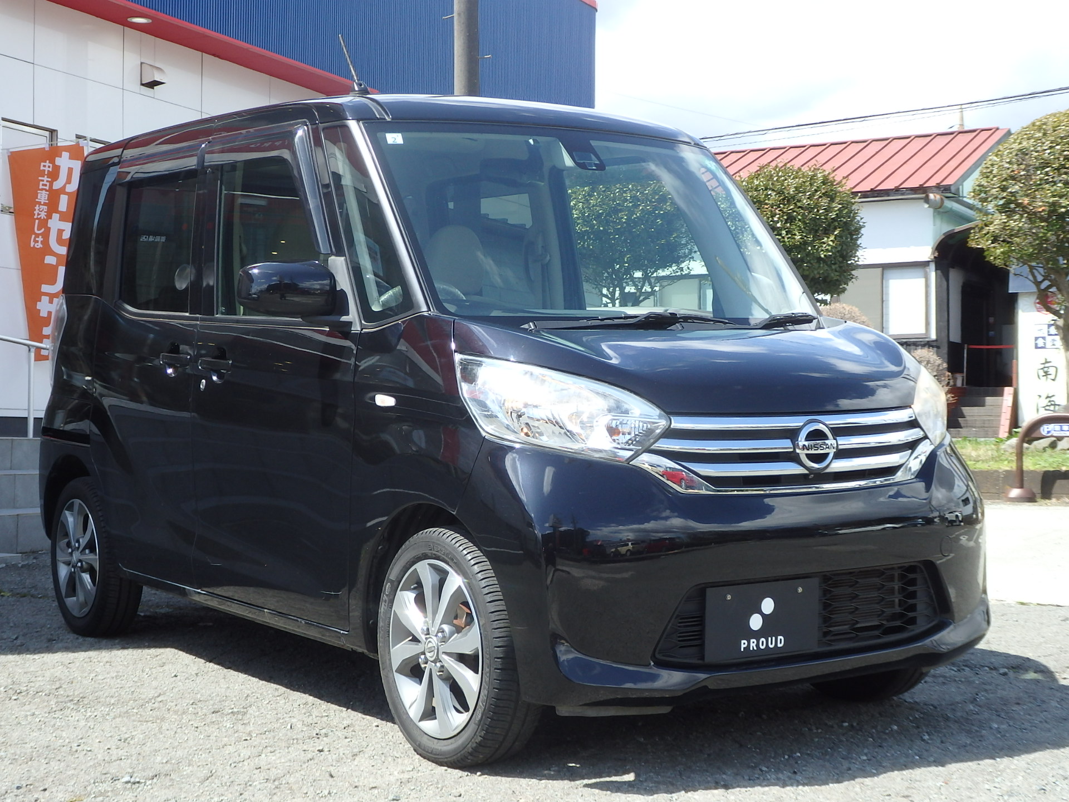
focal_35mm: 54
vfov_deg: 27.0
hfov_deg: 35.5
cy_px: 401
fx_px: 1668
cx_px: 534
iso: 125
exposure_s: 1/500
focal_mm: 9.8
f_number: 11.6
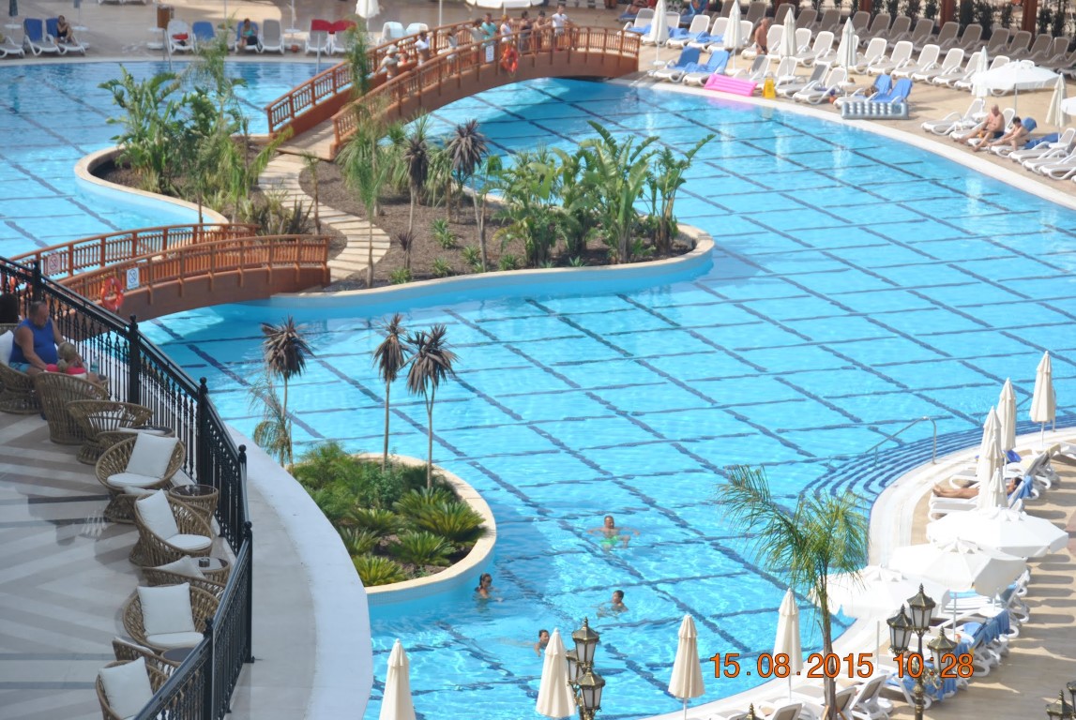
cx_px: 538
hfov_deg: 14.4
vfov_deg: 9.7
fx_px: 4265
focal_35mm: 142
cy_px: 360
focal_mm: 95
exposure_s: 1/500
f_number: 5.6
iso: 100
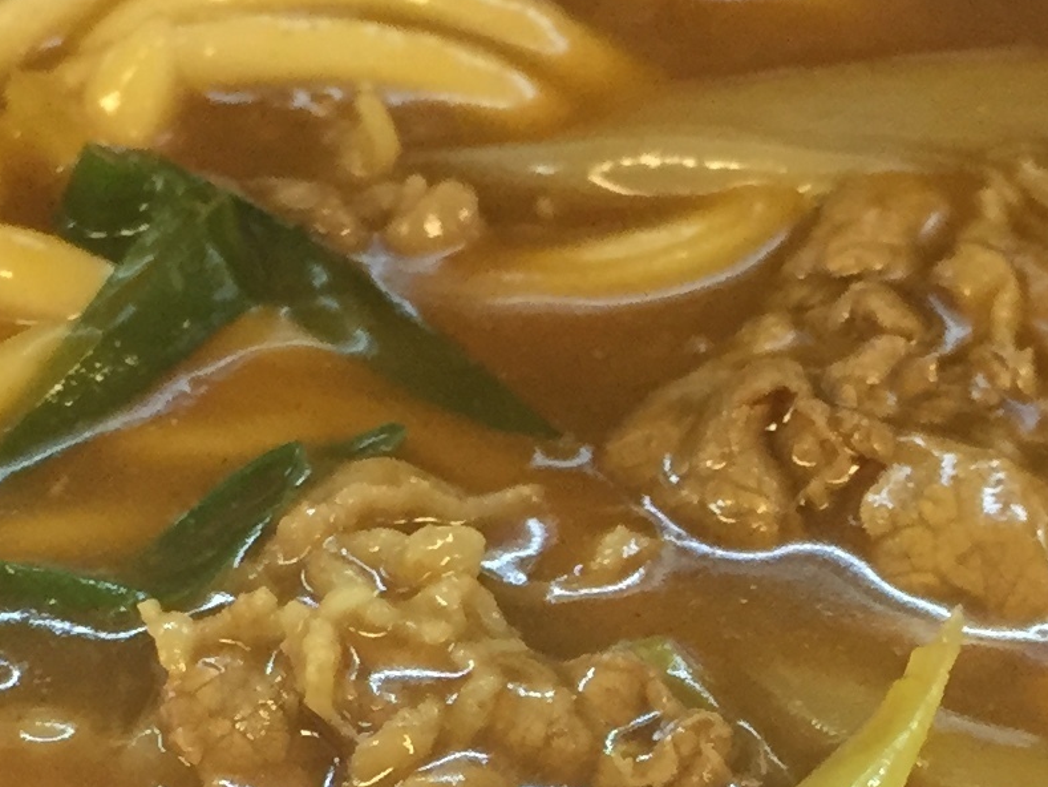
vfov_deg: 12.0
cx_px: 607
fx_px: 3634
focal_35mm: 120
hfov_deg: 16.4
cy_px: 982
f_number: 2.2
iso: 125
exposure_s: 1/30
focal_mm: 4.15
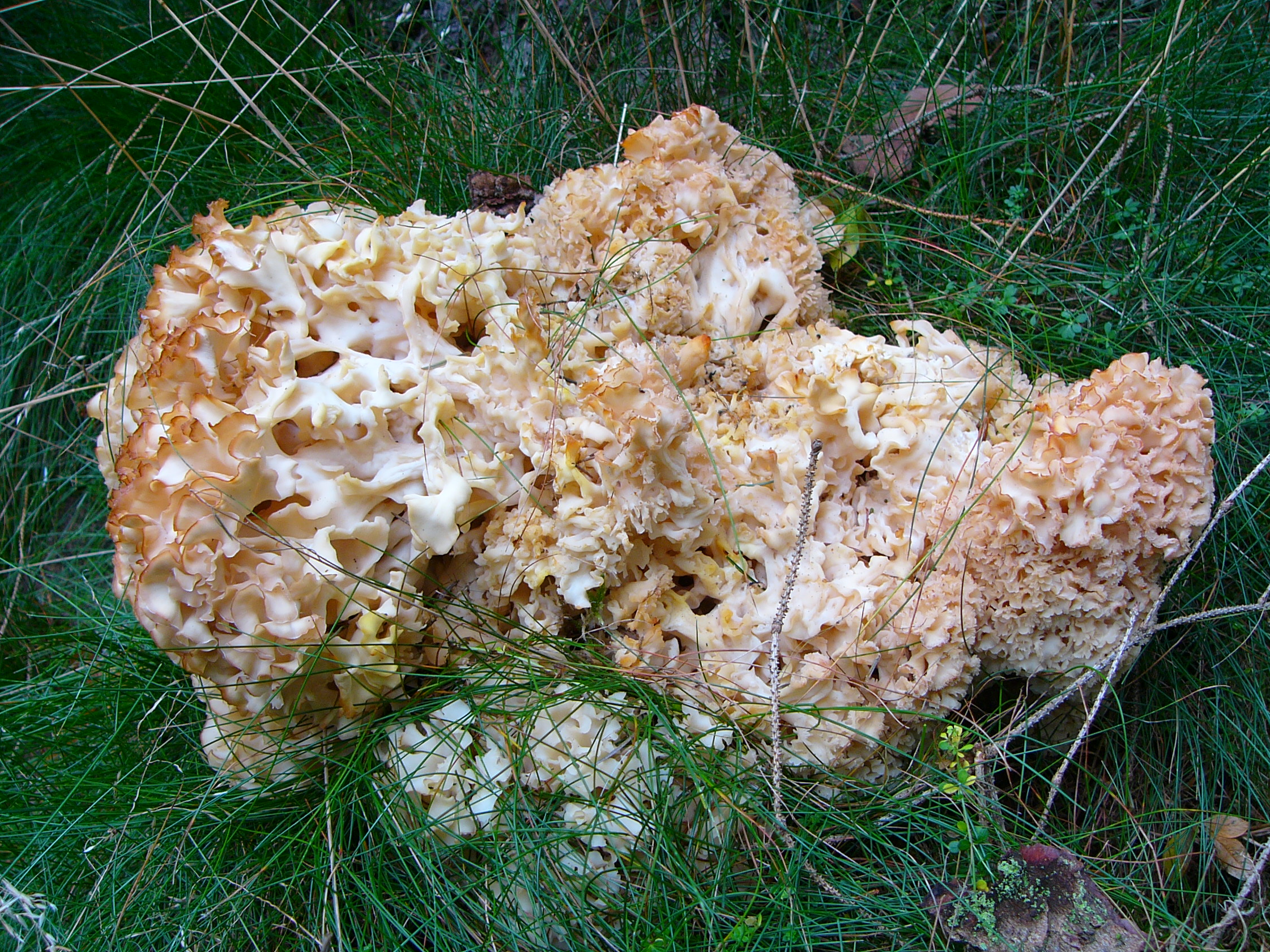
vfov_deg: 38.7
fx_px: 1357
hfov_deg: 50.1
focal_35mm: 37
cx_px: 638
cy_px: 482
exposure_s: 1/40
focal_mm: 6
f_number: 2.8
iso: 50
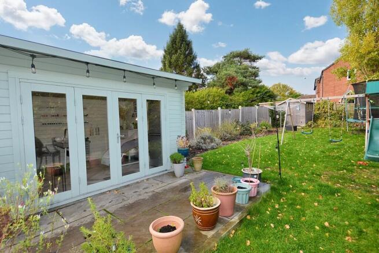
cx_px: 190
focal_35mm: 15
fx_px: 158
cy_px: 126
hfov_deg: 100.4
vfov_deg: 77.4
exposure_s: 1/125
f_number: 5.6
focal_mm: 10
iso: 110
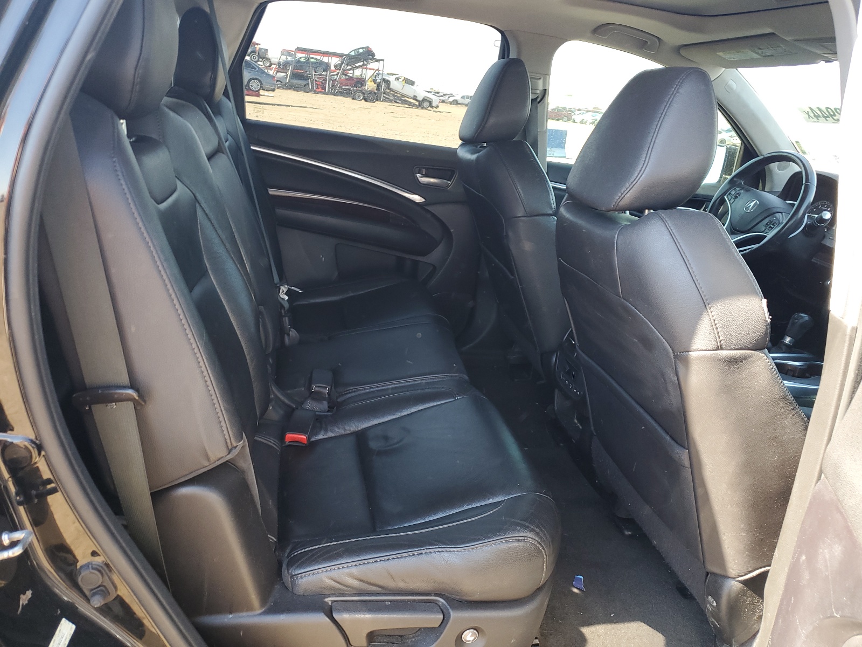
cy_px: 324
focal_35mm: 26
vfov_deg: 53.1
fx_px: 647
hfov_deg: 67.3
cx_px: 431
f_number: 1.5
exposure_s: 1/120
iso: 66
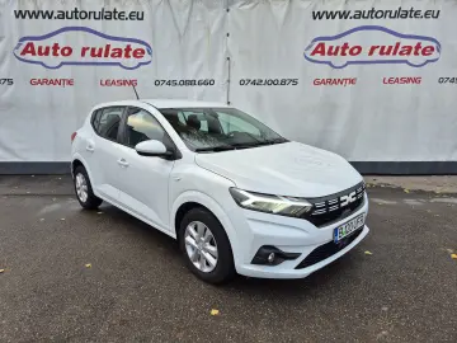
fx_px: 304
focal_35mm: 23
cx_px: 228
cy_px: 172
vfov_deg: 58.9
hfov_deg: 73.9
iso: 40
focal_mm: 5.4
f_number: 1.8
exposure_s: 1/180
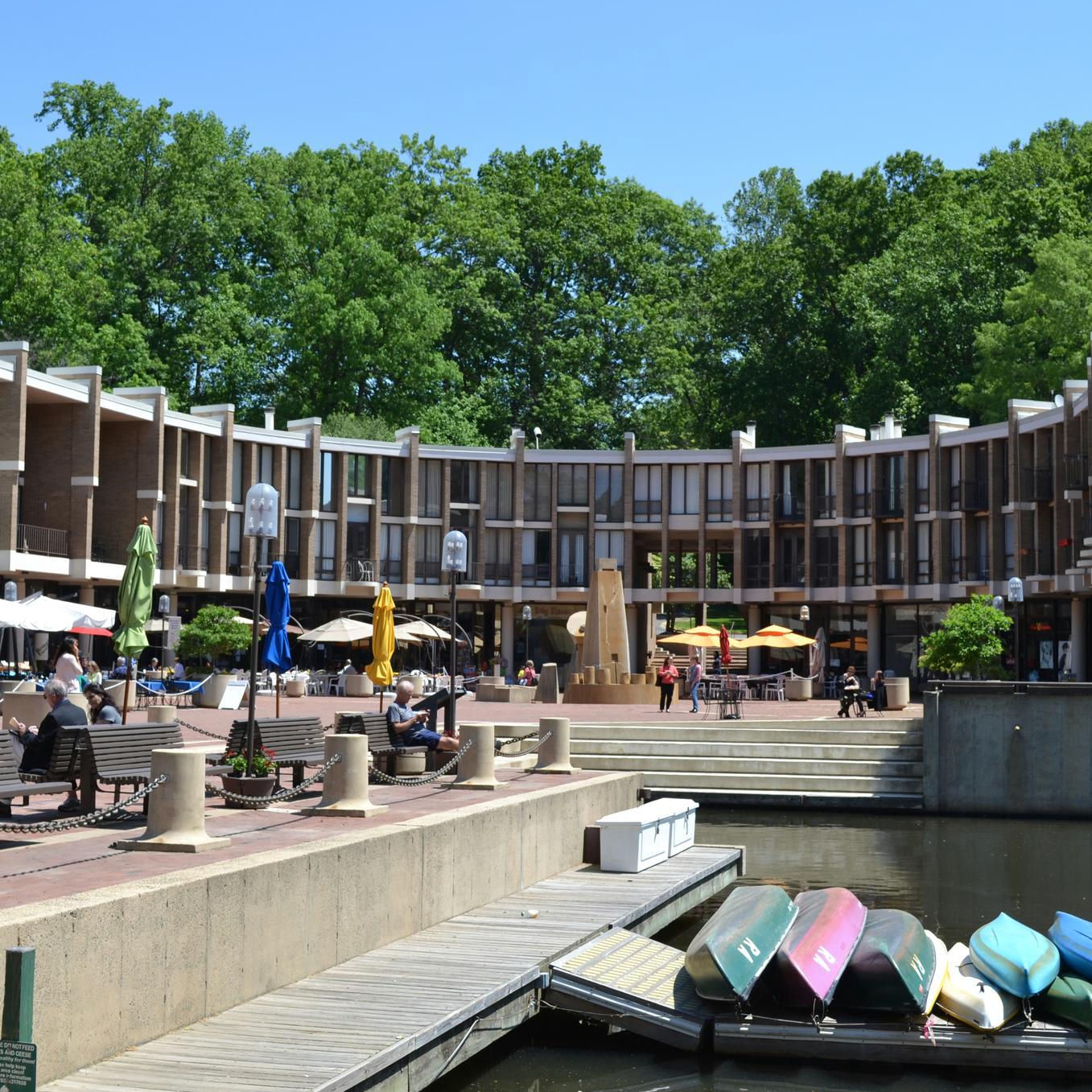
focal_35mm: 50
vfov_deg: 34.0
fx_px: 1785
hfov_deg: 34.0
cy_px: 545
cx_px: 528
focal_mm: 26
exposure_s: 1/200
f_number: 7.1
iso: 100
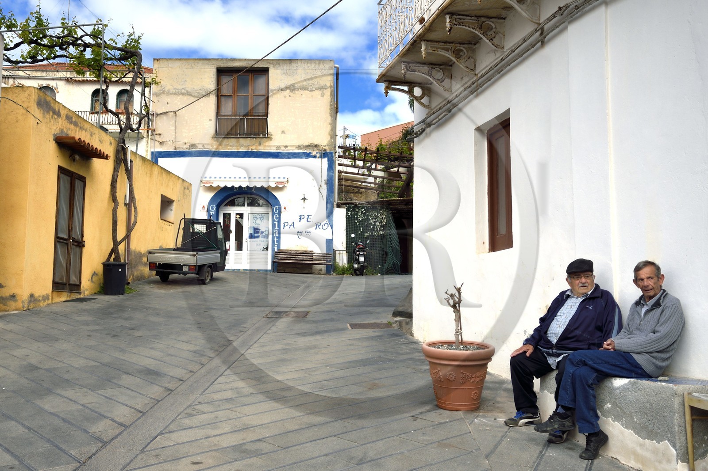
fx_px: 708
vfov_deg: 36.9
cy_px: 236
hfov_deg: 53.1
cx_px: 354
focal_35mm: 36
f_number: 11
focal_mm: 36
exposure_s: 1/500
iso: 400
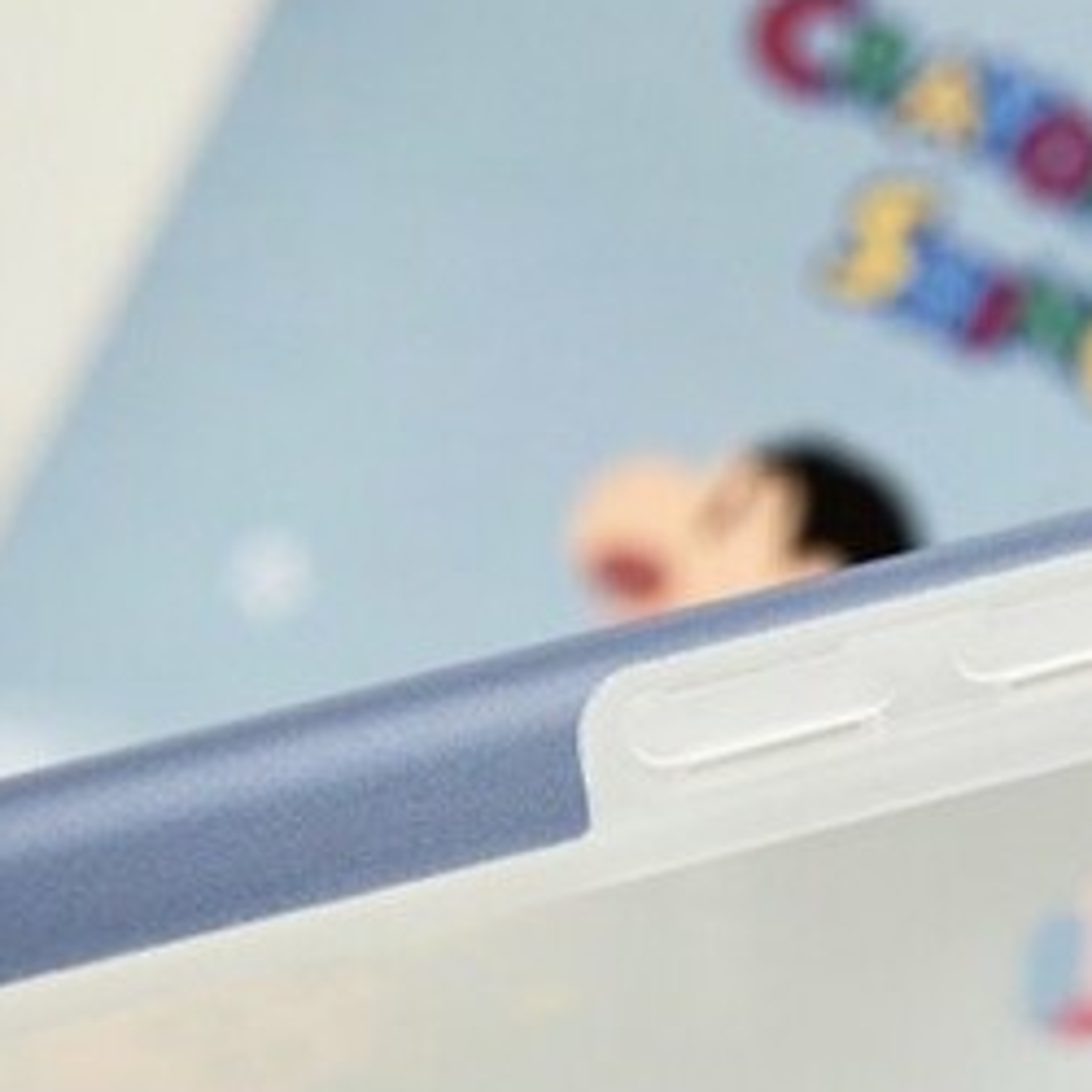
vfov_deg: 13.4
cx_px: 1144
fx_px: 4640
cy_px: 692
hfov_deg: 13.2
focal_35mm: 130
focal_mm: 30
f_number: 4.5
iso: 100
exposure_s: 1/60
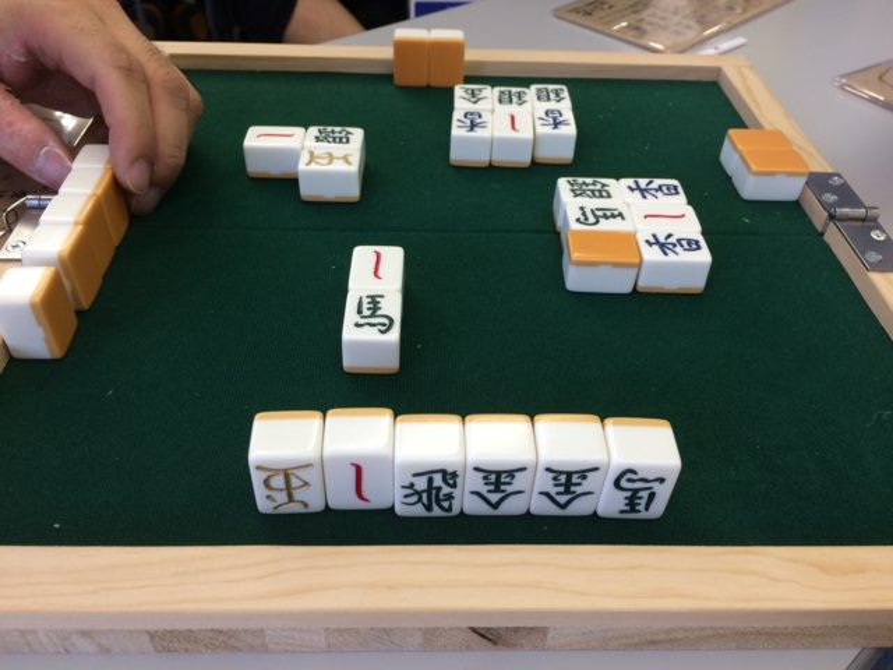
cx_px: 446
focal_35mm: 29
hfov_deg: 61.7
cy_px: 335
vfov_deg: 48.2
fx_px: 748
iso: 32
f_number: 2.2
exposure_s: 1/40
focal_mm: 4.15
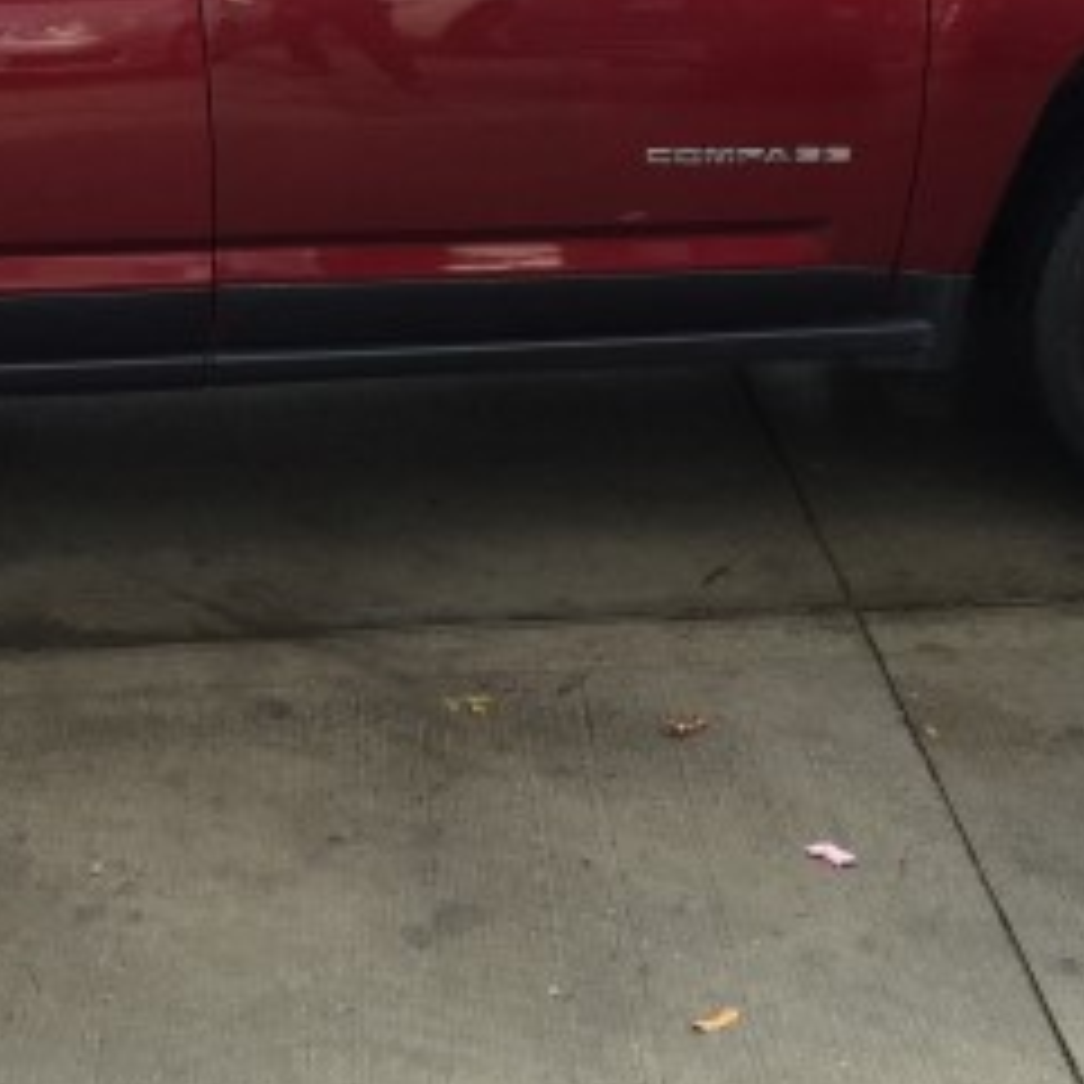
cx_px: 328
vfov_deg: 24.3
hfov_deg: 25.2
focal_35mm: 68
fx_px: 2409
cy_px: 31
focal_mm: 4.15
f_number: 2.2
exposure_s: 1/460
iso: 32
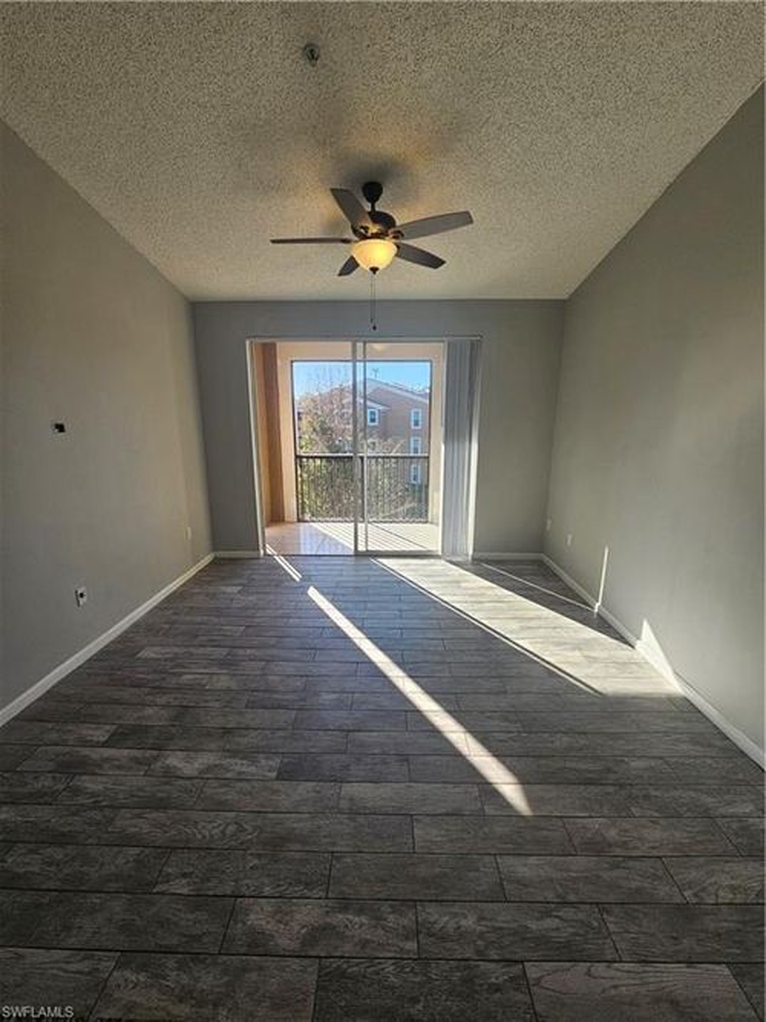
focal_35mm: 13
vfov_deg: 106.2
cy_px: 511
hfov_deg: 89.9
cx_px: 383
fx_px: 384
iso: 64
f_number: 2.2
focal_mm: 2.2
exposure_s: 1/255
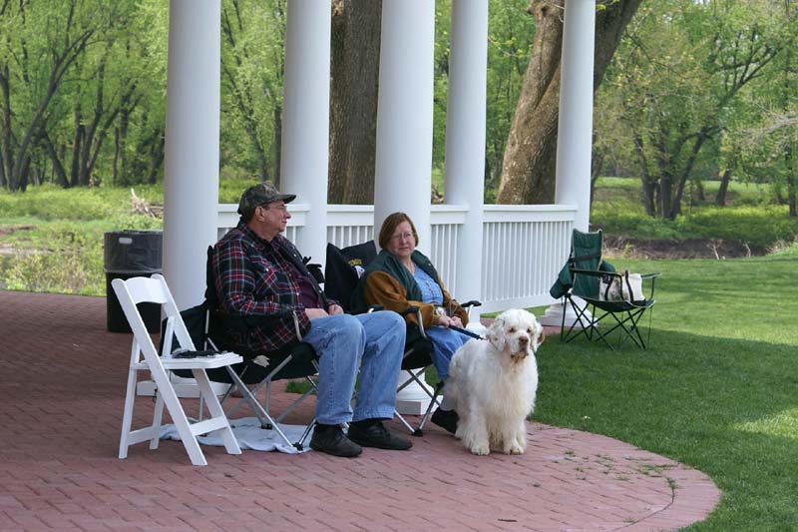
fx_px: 2327
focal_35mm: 105
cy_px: 266
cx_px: 399
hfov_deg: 19.5
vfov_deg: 13.0
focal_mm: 70
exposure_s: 1/200
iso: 100
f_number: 7.1
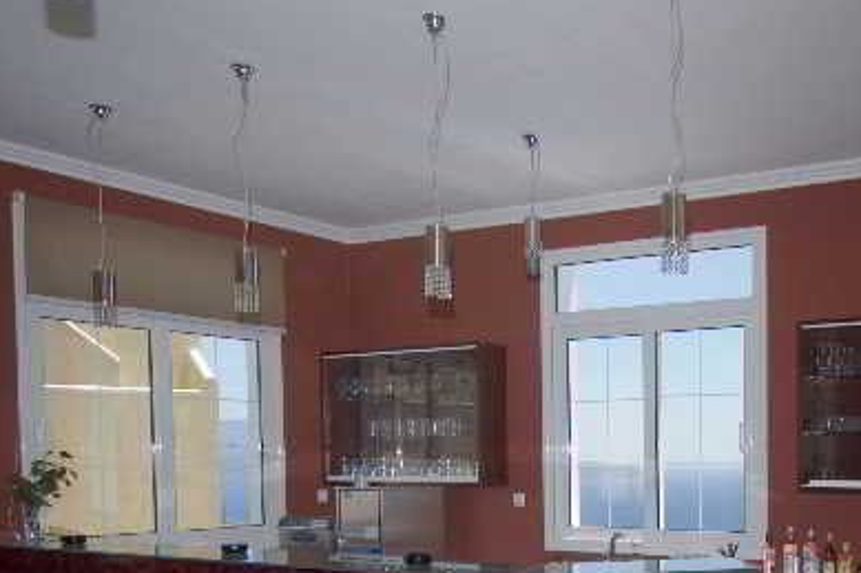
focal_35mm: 37
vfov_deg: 34.0
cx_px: 775
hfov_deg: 46.8
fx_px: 884
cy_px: 511
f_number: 8
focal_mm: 12
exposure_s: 1/160
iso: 200
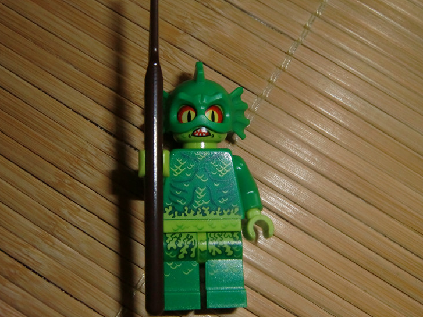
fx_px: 538
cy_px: 150
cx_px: 199
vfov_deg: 32.9
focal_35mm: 44
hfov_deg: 42.9
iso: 400
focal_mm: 7.1
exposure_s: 1/30
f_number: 8.8
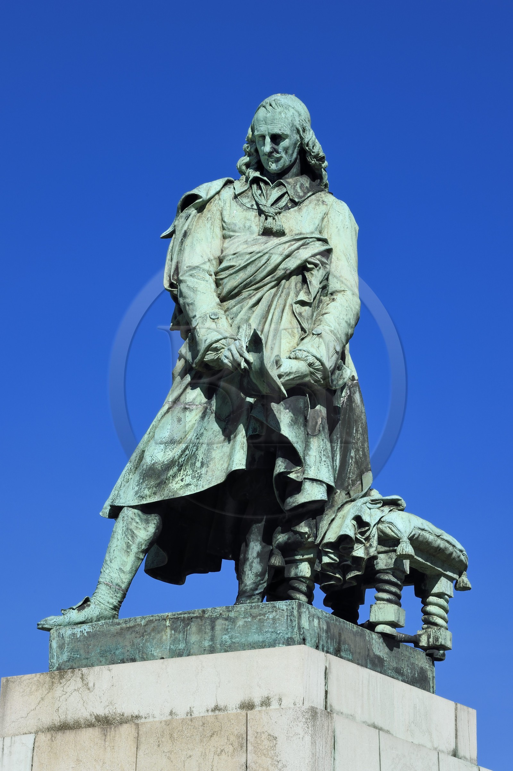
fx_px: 3102
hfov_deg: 9.5
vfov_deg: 14.2
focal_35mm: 145
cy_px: 386
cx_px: 256
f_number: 14
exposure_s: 1/320
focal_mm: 145
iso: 200
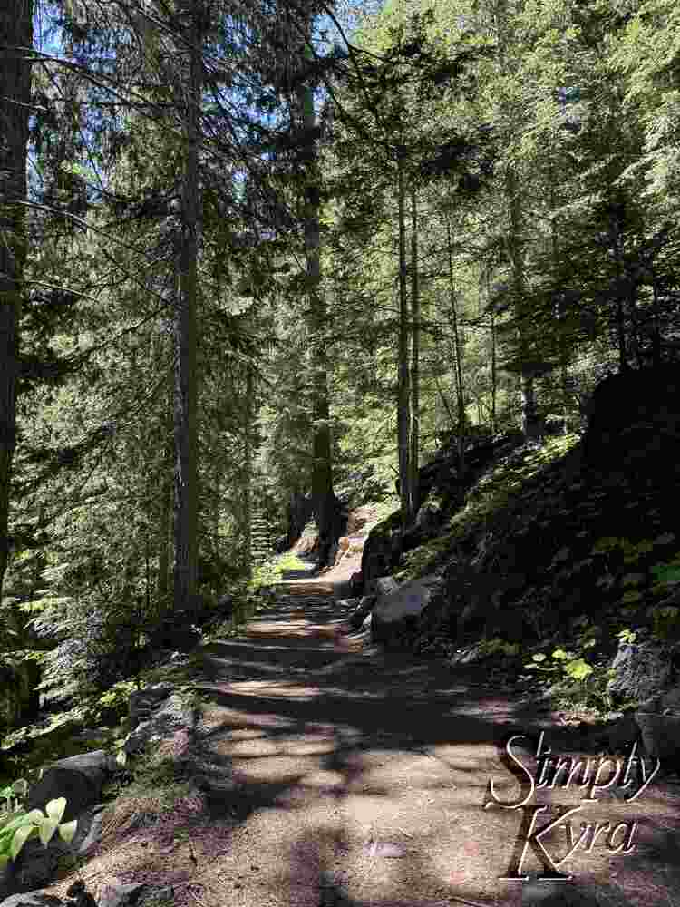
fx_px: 629
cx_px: 340
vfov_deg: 71.6
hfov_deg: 56.8
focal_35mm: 24
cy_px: 454
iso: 64
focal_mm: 6.76
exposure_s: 1/171
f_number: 1.78
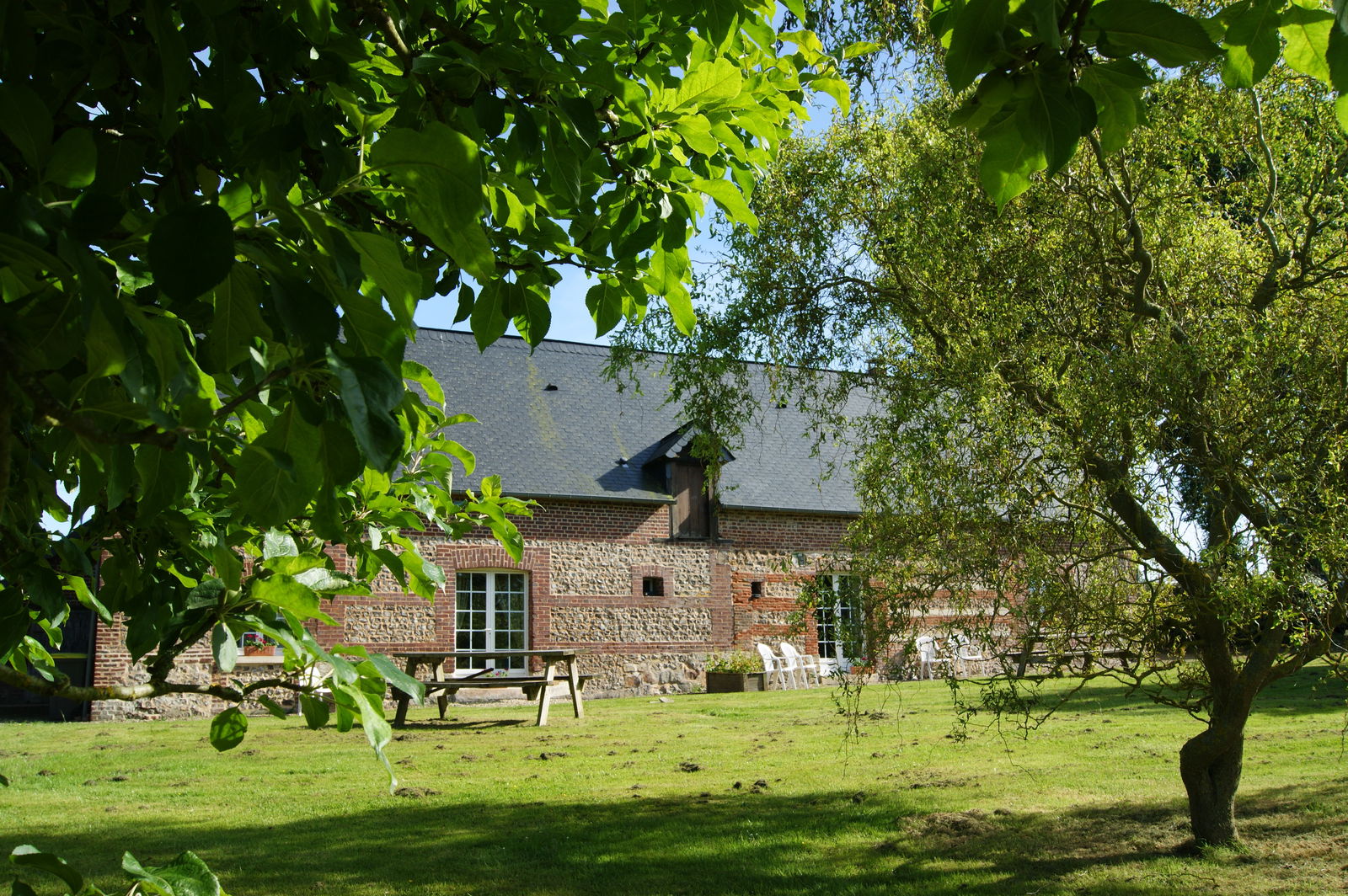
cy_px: 448
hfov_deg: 62.0
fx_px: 1122
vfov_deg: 43.5
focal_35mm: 30
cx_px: 674
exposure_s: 1/80
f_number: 10
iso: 100
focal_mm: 20
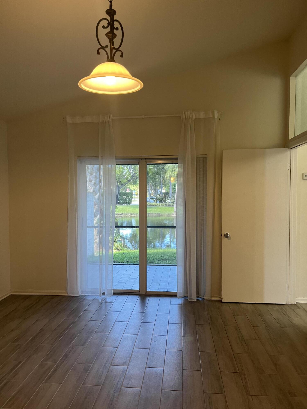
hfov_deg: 53.1
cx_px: 154
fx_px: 307
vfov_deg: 67.3
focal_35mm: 26
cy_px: 204
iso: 100
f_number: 1.6
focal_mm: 5.1
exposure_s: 1/60
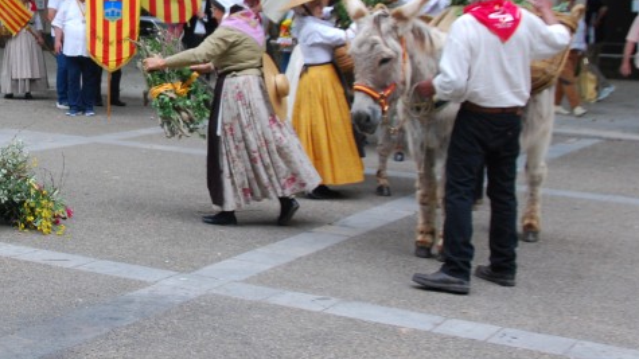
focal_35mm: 71
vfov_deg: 16.8
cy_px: 54
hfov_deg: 28.7
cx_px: 73
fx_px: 1203
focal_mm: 24
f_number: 6.3
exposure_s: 1/160
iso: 400
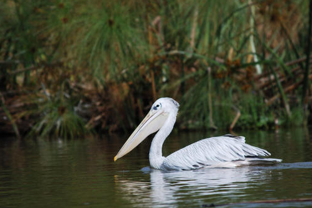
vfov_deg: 1.6
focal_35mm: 837
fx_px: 7256
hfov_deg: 2.5
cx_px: 165
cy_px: 122
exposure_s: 1/500
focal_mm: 400
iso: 100
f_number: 5.6
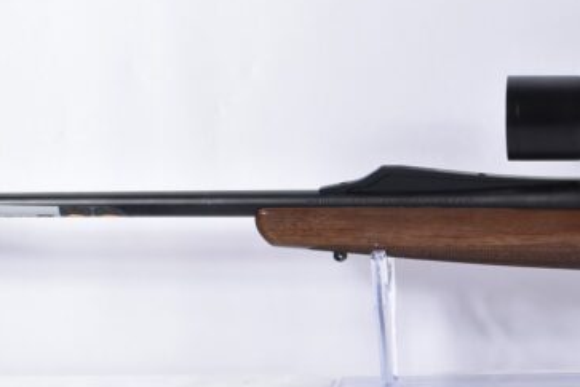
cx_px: 610
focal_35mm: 93
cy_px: 267
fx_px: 1498
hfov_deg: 21.0
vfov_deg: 14.7
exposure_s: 1/100
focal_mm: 22
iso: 640
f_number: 5
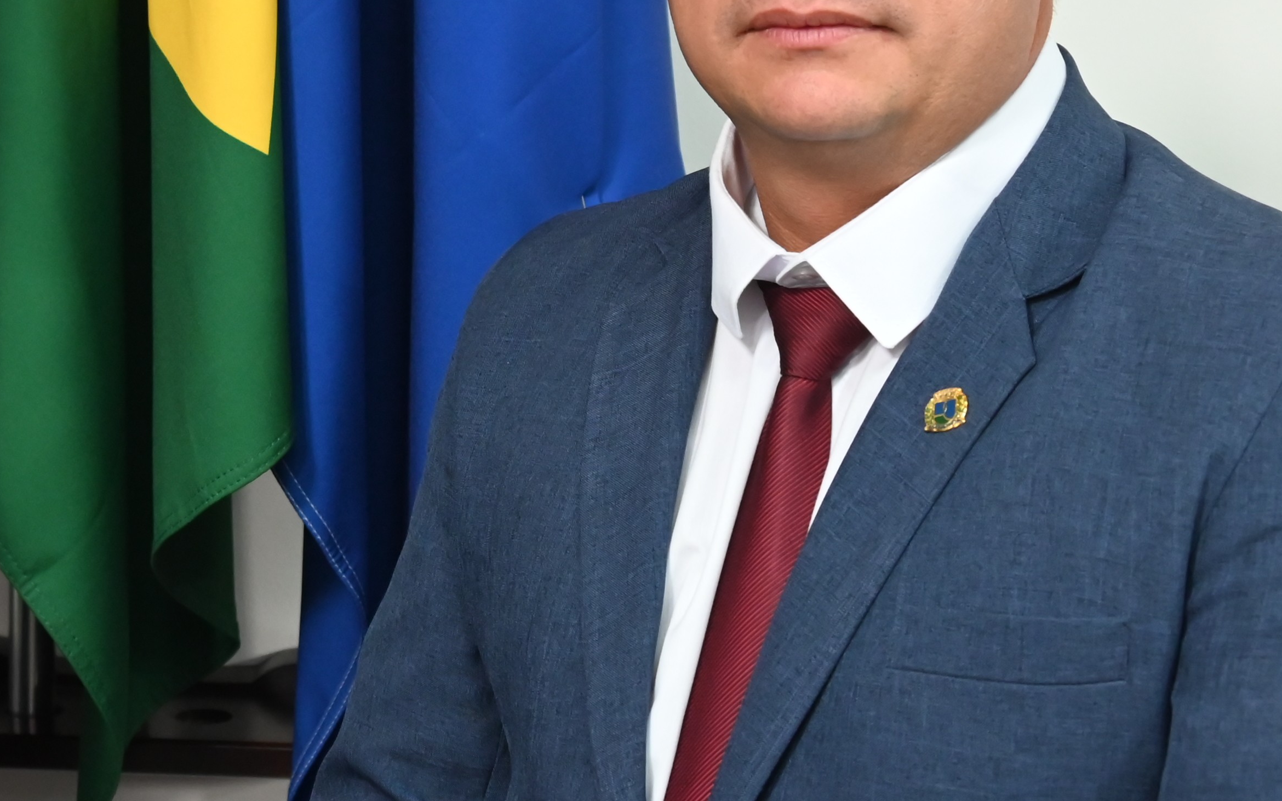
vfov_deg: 13.3
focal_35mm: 97
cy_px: 12
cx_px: 111
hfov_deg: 20.9
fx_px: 3389
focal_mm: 37
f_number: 5
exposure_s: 1/125
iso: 2000
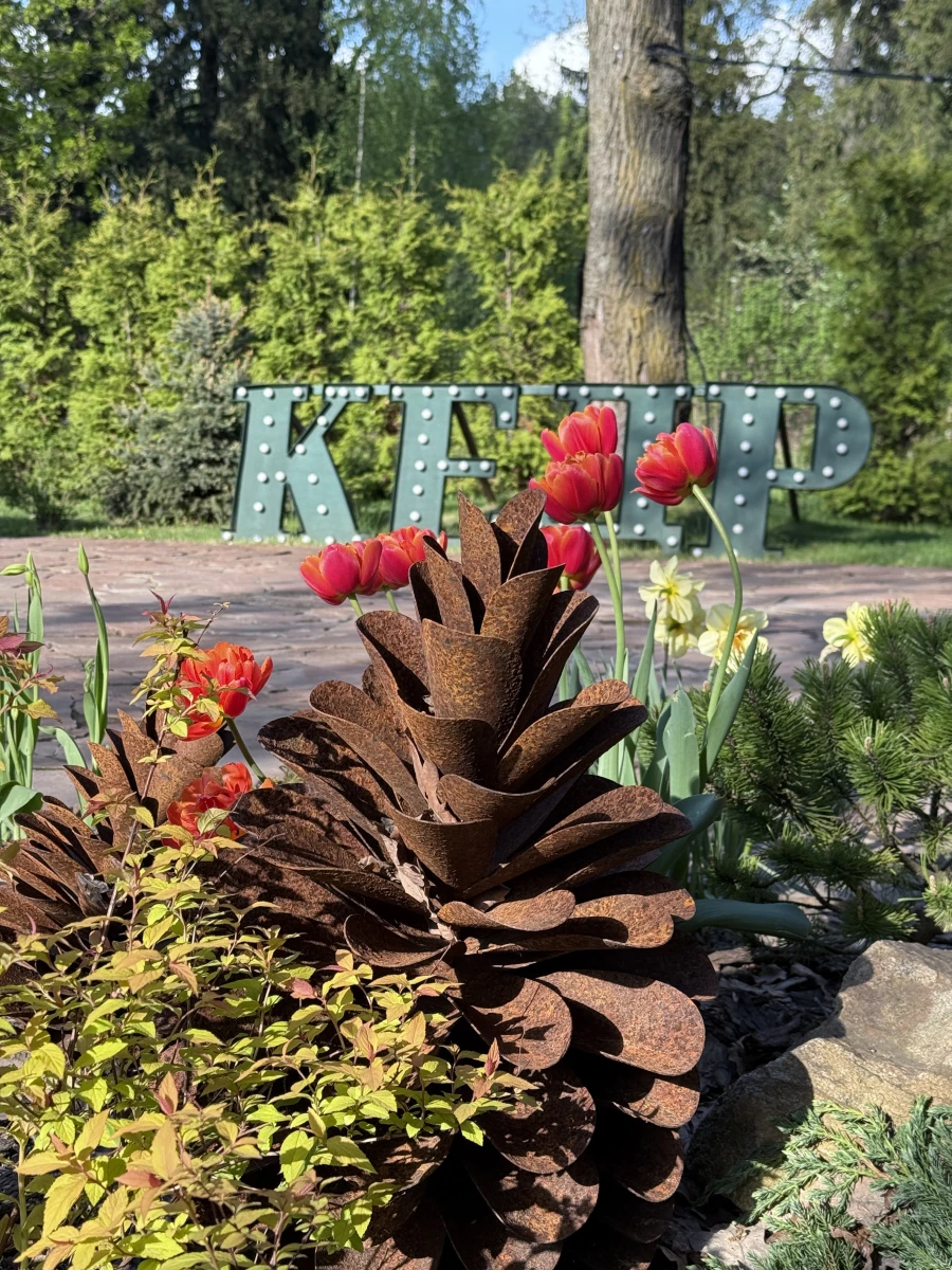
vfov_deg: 39.7
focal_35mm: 48
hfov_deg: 30.3
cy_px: 635
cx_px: 476
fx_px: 1760
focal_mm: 6.76
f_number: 1.78
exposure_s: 1/917
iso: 80
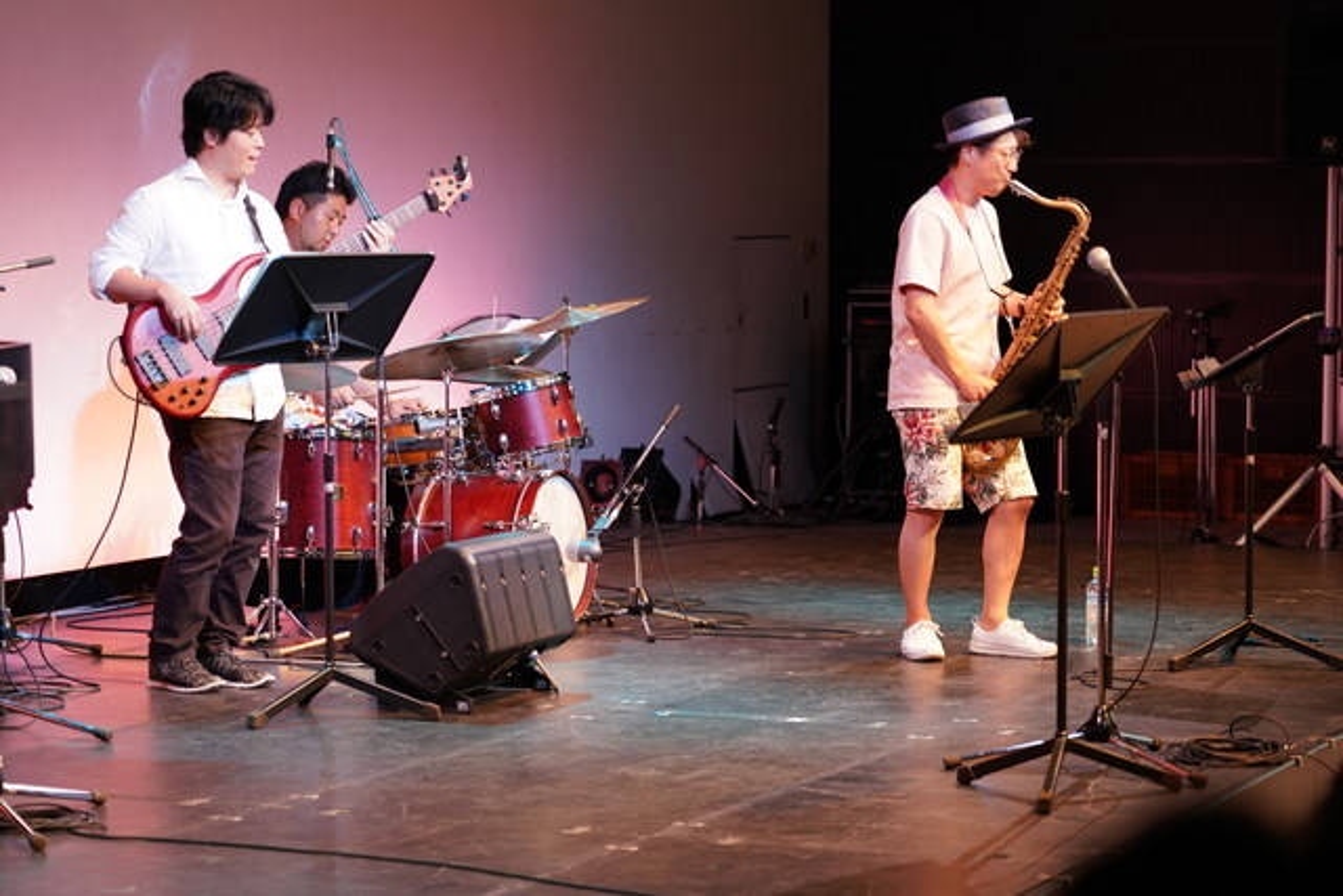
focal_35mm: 105
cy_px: 448
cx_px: 672
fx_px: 3918
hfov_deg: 19.5
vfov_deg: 13.0
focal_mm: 105
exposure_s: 1/60
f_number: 4
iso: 1250
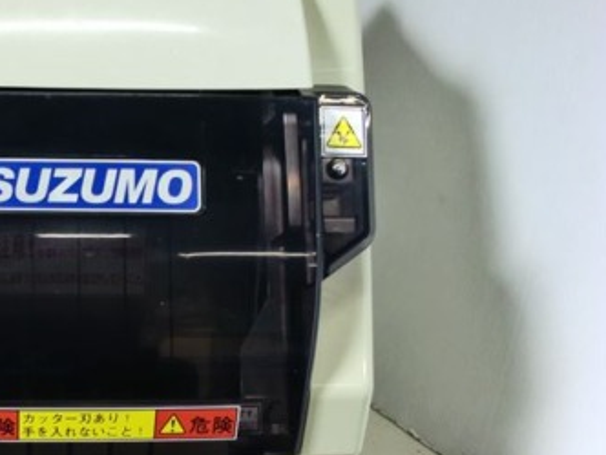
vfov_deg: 22.2
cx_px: 41
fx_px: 1155
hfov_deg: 28.1
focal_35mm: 66
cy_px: 258
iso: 125
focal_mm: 6.3
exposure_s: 1/60
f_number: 3.1
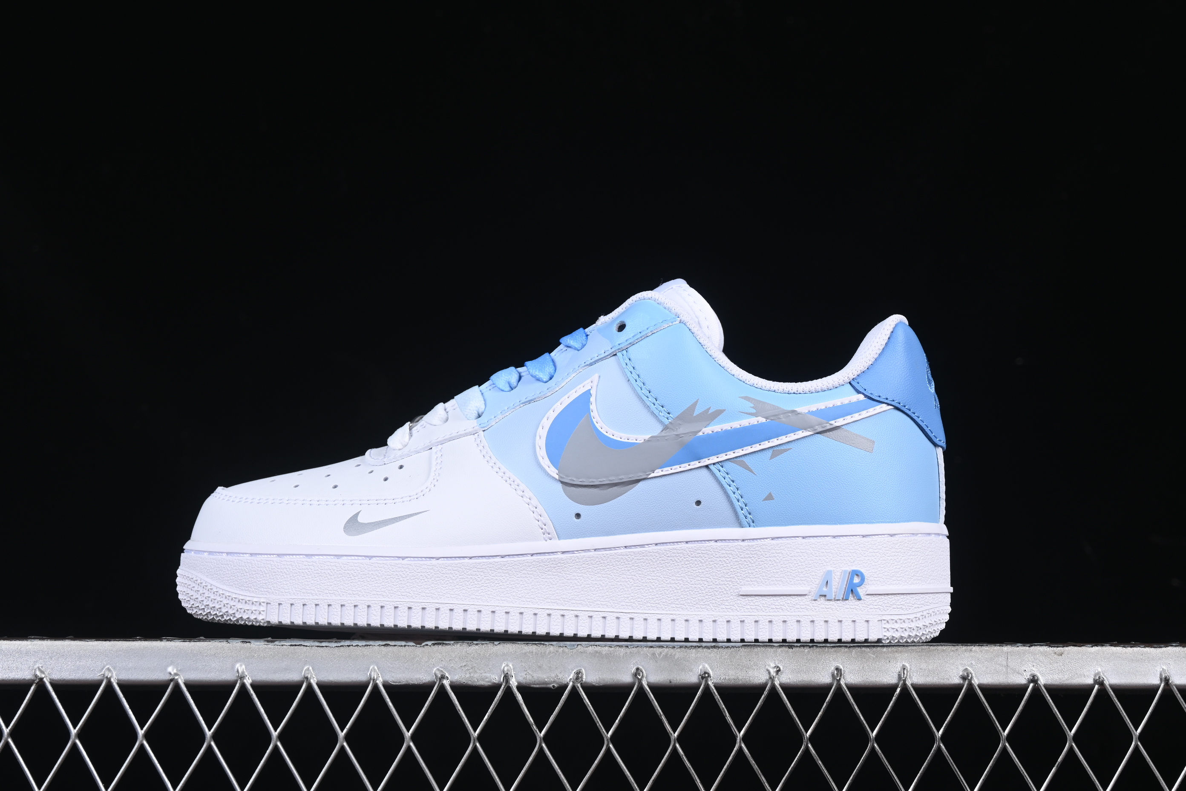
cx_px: 593
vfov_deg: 18.2
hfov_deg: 27.0
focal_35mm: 75
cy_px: 396
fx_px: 2471
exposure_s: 1/80
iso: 160
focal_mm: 50
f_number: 8
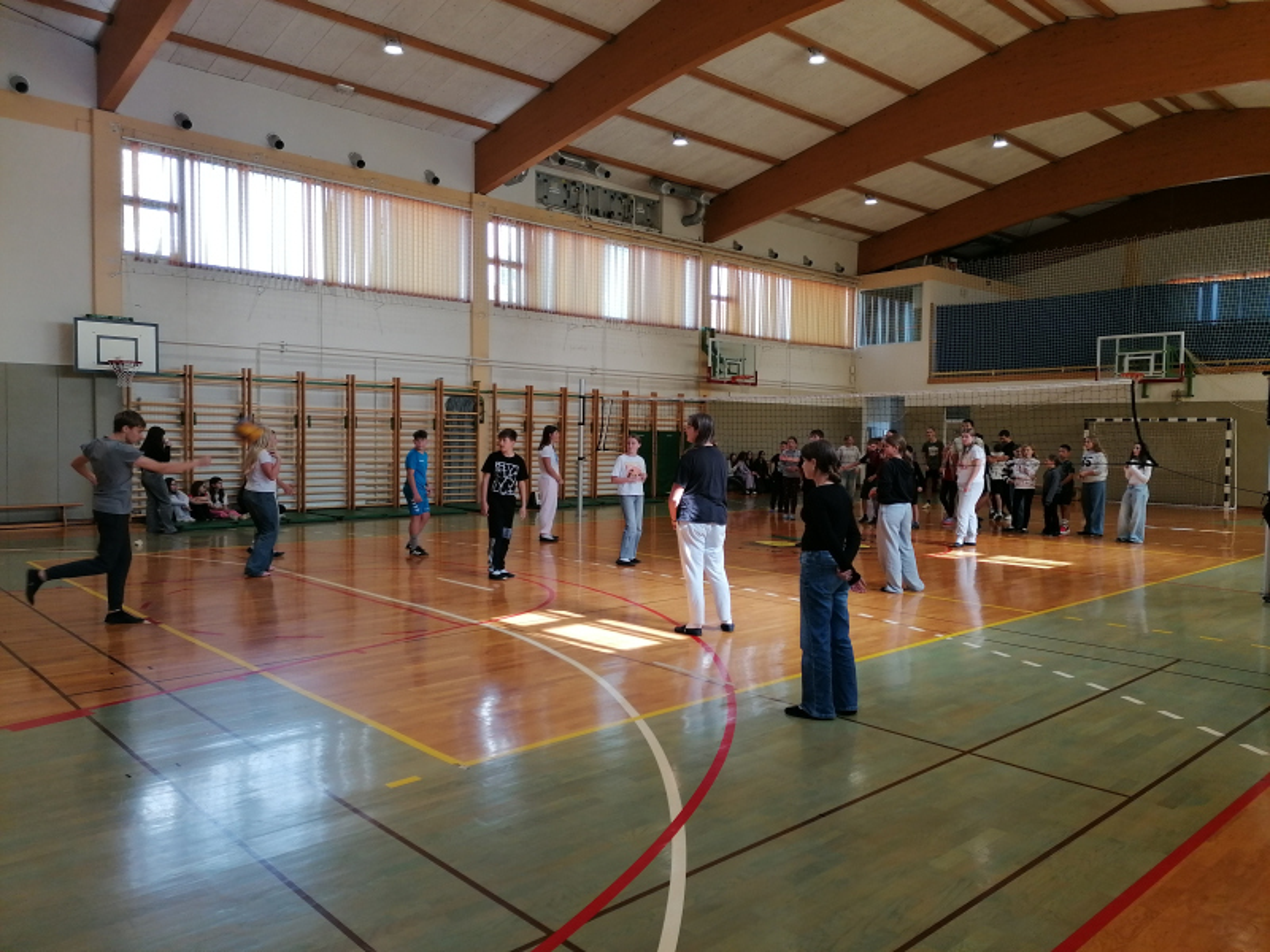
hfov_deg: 65.3
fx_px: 991
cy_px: 476
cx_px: 635
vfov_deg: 51.4
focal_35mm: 27
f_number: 1.8
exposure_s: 1/100
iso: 80
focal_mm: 4.75
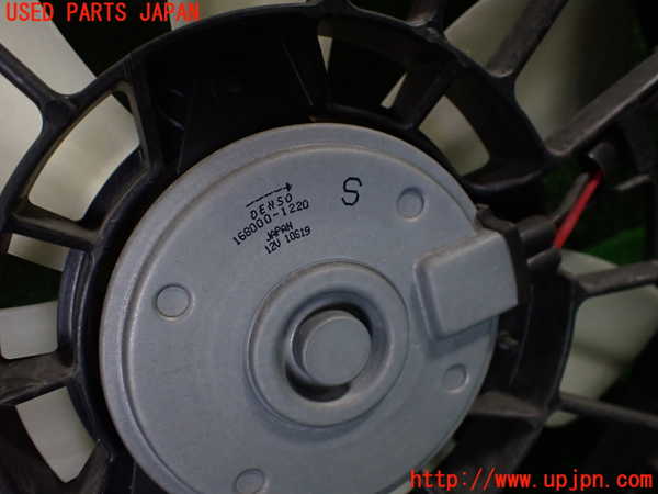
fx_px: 570
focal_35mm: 30
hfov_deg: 60.0
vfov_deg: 46.8
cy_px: 247
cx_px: 329
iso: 400
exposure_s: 1/125
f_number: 2.3
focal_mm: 5.4
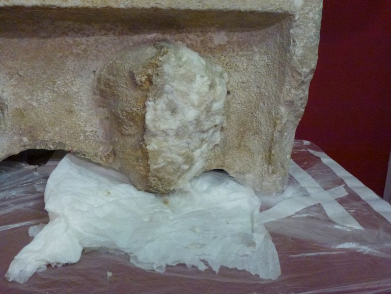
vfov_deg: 37.7
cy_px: 147
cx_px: 196
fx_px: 429
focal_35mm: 38
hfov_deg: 49.0
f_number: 3.8
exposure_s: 1/60
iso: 800
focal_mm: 6.8
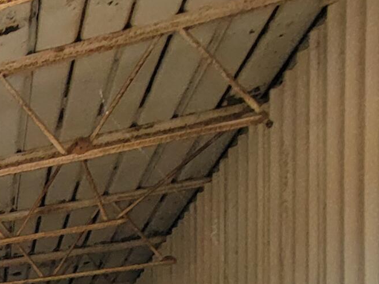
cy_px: 514
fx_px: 646
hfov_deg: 16.7
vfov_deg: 18.9
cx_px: -468
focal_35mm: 59
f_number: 2.2
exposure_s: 1/572
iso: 50
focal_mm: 2.2
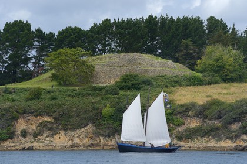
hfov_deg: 10.3
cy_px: 82
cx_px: 124
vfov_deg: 6.9
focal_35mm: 200
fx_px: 1372
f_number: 9
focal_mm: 200
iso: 200
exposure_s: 1/400
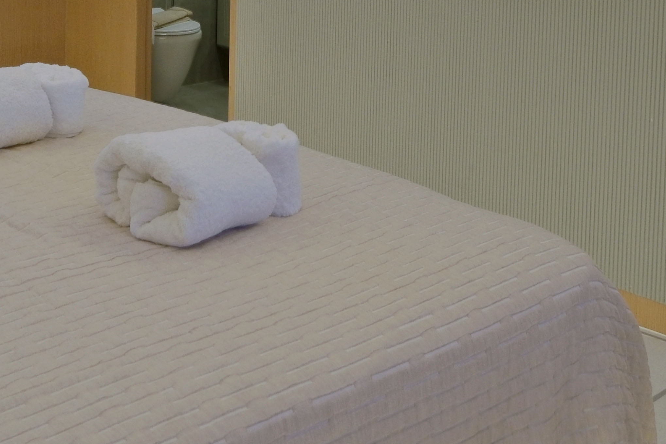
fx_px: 1054
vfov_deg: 21.9
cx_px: 249
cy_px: -99
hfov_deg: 34.9
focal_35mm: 57
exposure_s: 1/8
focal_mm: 10
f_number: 8
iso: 320
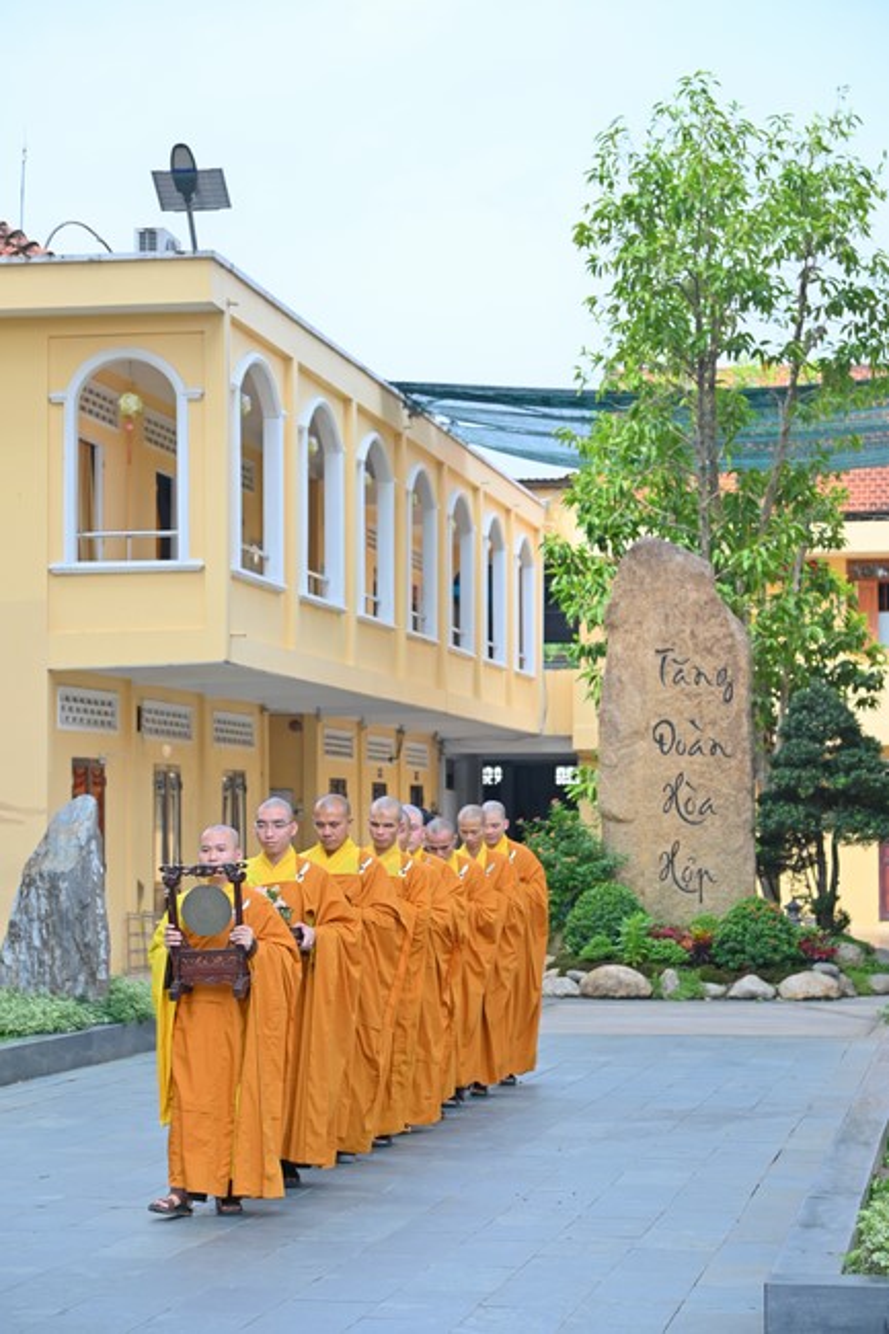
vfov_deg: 24.8
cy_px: 667
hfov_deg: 16.6
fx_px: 3039
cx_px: 444
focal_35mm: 82
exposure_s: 1/160
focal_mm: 82
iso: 100
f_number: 5.6
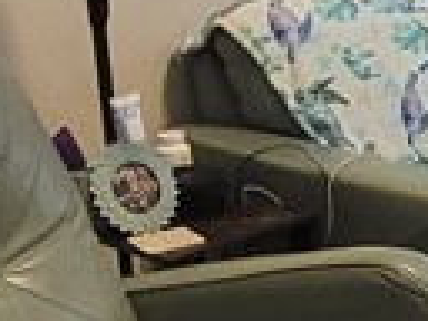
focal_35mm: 104
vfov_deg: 14.1
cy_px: 298
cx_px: 622
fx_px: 1286
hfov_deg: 17.2
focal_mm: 1.74
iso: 320
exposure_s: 1/40
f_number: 2.2
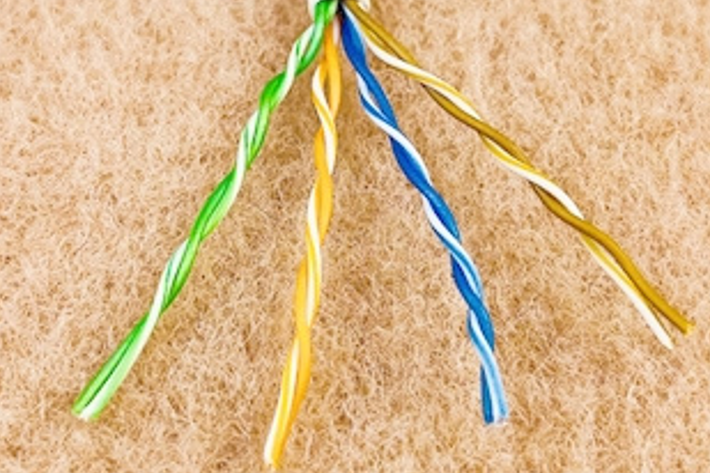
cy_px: 133
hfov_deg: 28.8
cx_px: 347
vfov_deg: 19.4
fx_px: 1380
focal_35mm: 70
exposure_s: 1/199
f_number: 1.6
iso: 50
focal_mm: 5.1
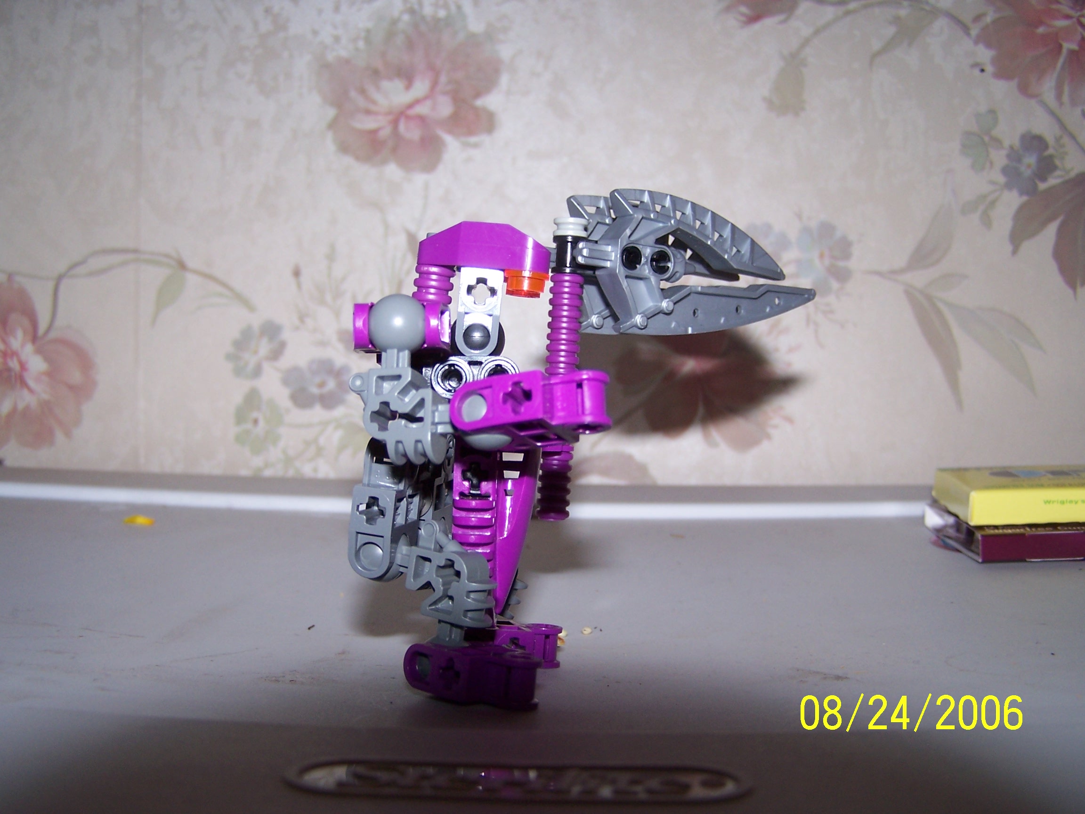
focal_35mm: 38
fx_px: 1191
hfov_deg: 49.0
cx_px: 542
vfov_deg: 37.7
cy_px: 407
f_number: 2.8
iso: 80
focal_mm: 6.3
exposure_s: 1/60
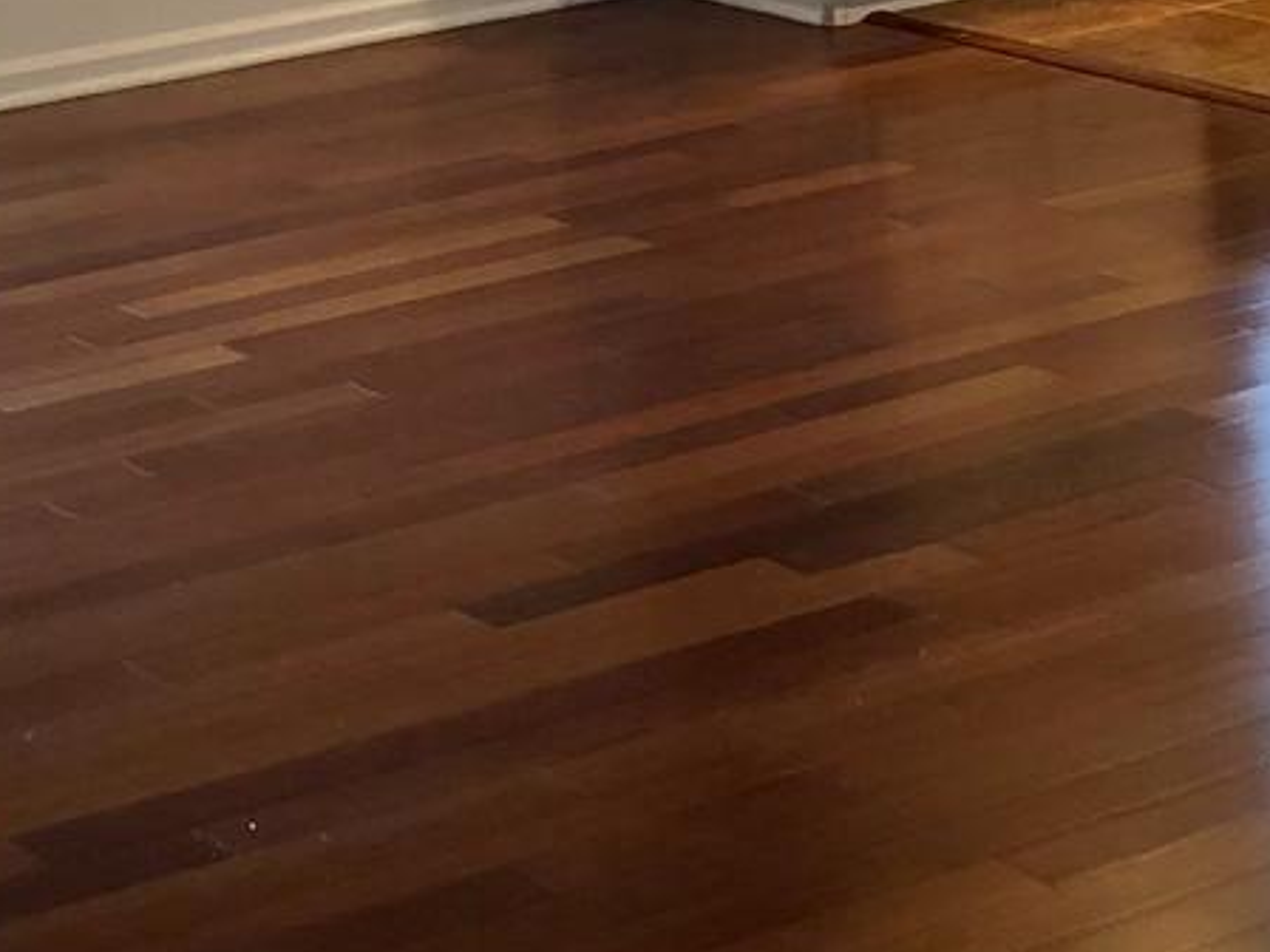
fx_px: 4696
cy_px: -654
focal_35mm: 128
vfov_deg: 11.0
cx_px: 1415
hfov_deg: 15.0
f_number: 1.8
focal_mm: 4
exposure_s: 1/30
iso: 40
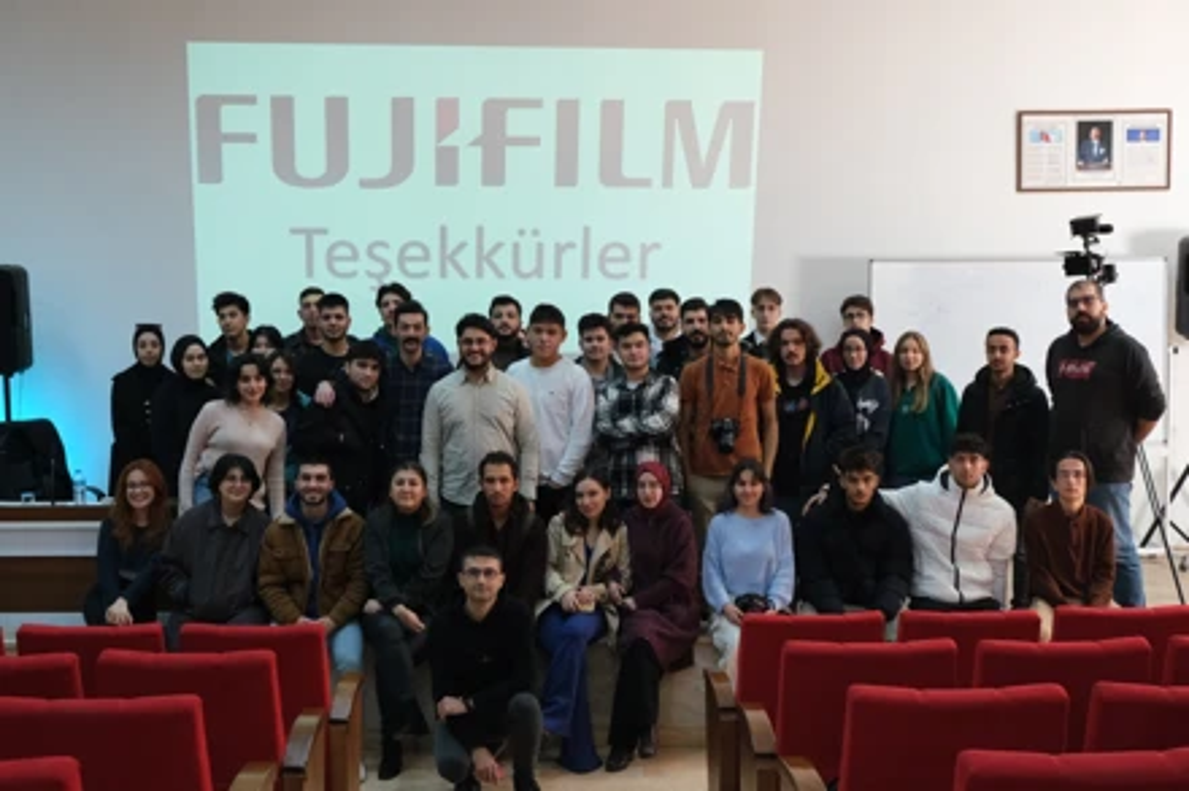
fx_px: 1651
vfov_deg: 27.0
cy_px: 396
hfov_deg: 39.6
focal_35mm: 50
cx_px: 594
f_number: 5.6
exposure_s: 1/60
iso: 1600
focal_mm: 33.3
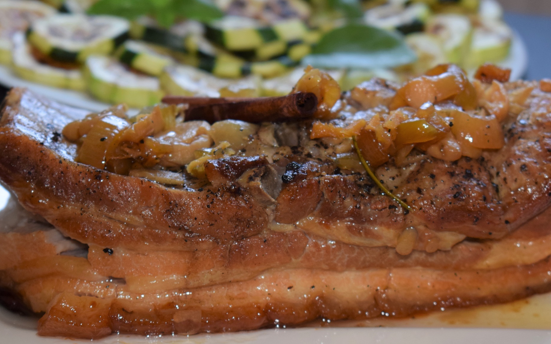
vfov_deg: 12.7
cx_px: 249
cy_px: 176
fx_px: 1547
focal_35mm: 103
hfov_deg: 20.2
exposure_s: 1/60
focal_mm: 52
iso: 800
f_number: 5.6
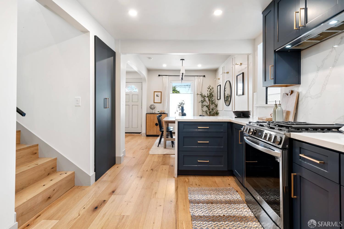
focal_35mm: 18
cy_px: 114
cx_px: 172
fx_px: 172
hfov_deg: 90.0
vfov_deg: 67.4
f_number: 14
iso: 250
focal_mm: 18
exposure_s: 1/2
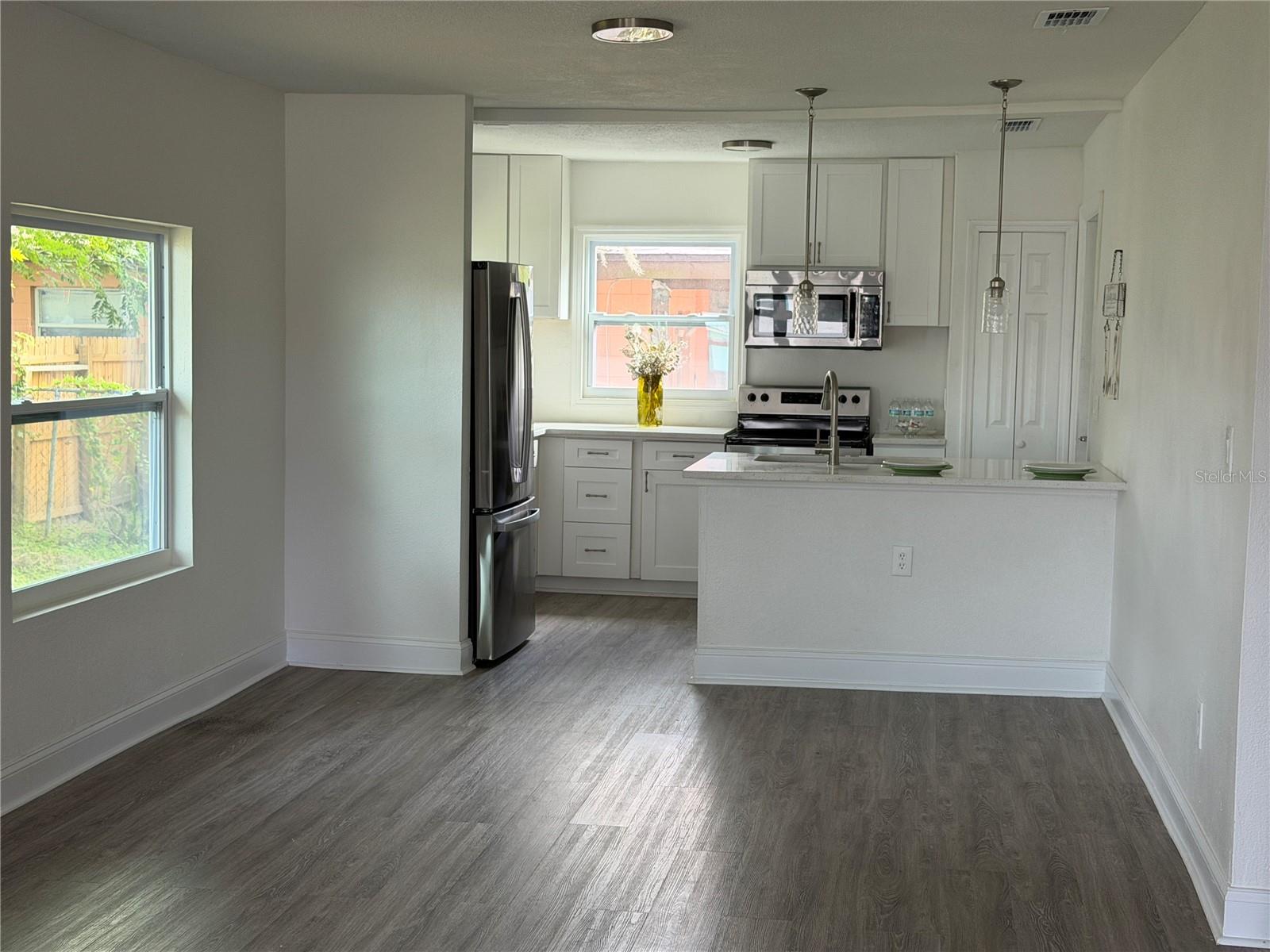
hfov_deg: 39.7
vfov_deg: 30.3
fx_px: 1761
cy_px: 476
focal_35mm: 48
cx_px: 635
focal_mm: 6.76
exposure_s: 1/108
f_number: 1.78
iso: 100
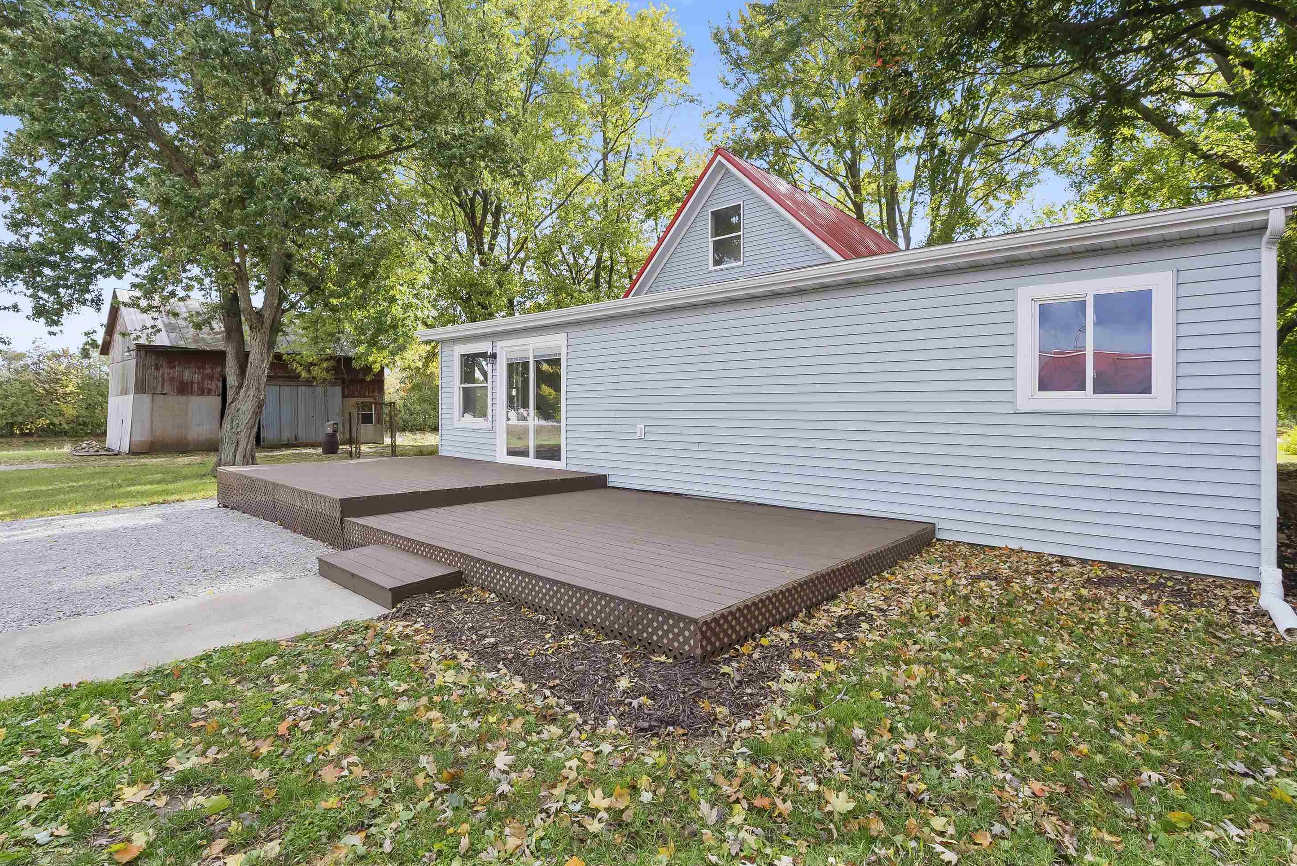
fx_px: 613
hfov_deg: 93.2
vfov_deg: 70.5
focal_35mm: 17
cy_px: 417
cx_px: 665
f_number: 8
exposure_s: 1/20
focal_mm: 16
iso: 100
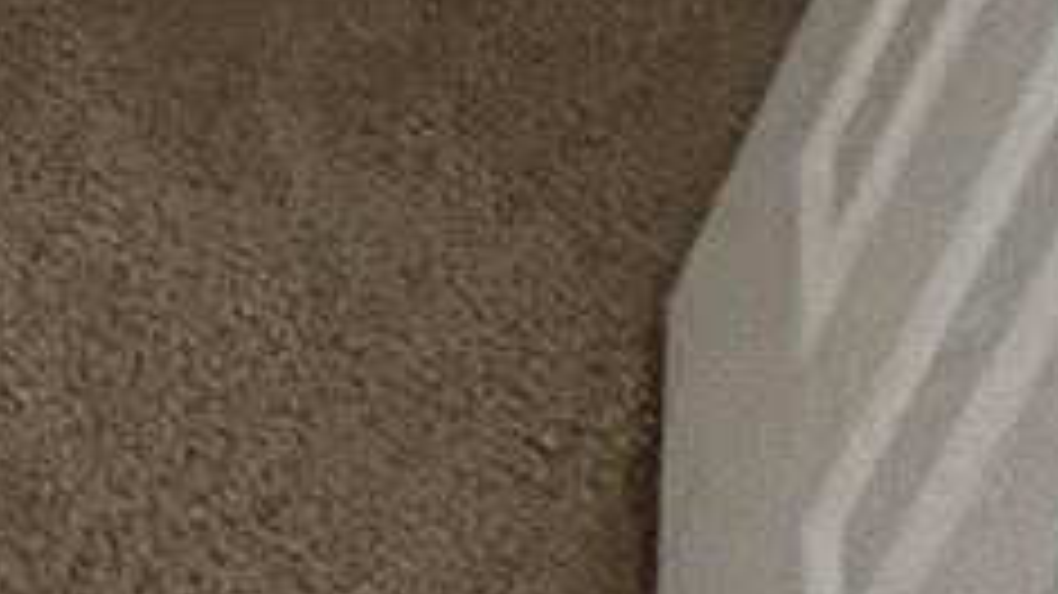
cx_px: -2368
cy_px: -1629
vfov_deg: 8.1
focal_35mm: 104
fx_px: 2917
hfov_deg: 10.5
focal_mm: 2.22
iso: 200
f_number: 2.2
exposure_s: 1/120
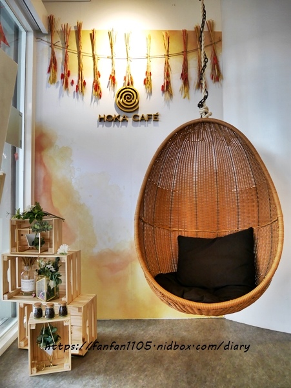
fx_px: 269
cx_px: 146
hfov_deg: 56.9
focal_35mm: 24
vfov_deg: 71.6
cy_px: 194
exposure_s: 1/60
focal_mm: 12
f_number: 3.5
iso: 640
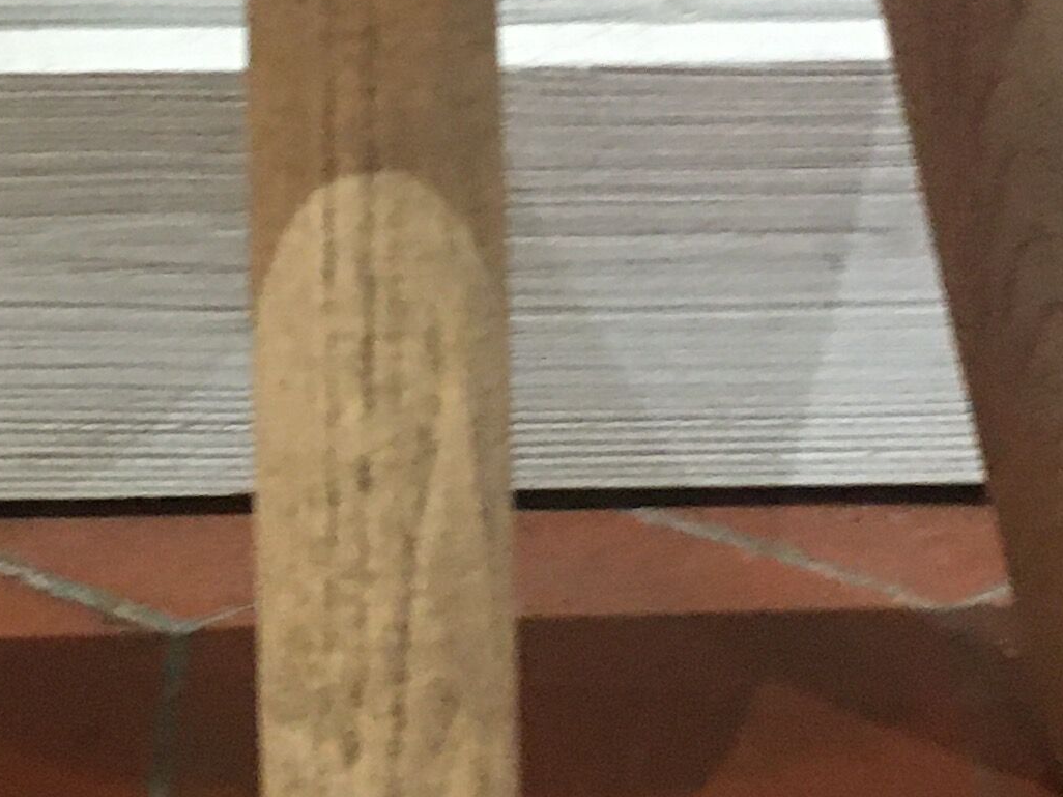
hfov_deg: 17.3
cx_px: 526
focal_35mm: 114
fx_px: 3500
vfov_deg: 13.0
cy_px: 300
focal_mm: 4.15
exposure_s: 1/17
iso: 200
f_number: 2.2
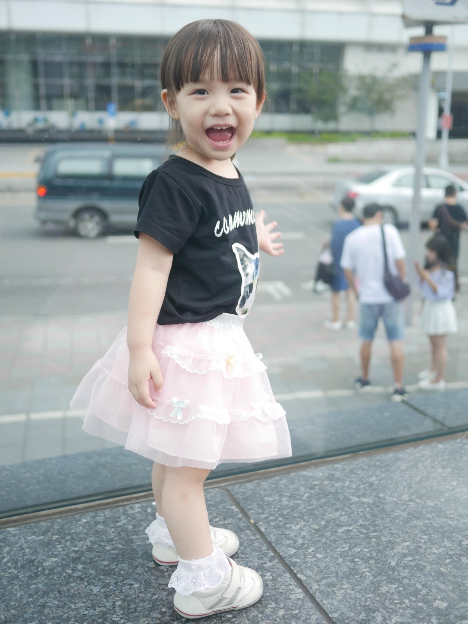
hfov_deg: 36.0
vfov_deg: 46.8
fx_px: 721
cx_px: 234
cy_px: 312
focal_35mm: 40
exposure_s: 1/250
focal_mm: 20
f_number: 1.7
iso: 200
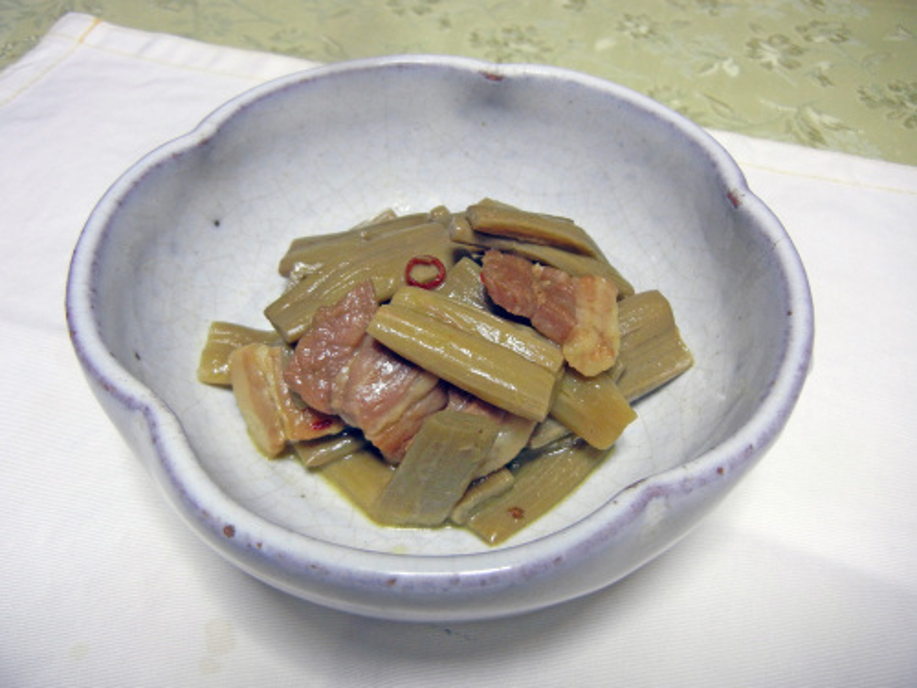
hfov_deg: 60.0
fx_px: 795
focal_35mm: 30
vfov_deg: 46.8
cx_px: 458
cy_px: 344
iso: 260
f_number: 3.5
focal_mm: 5.4
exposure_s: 1/30
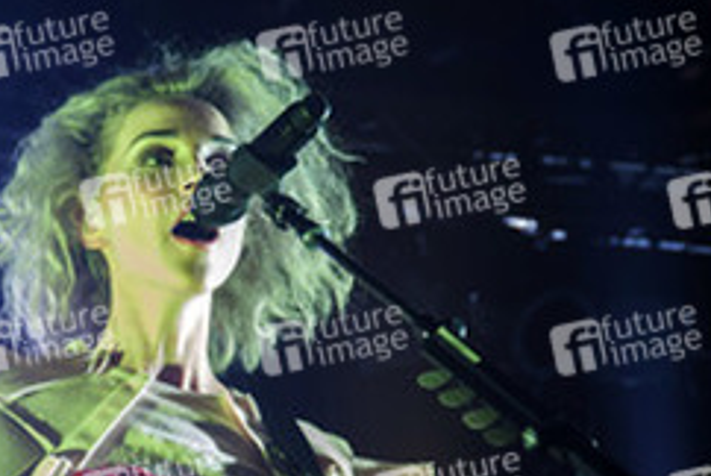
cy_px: 414
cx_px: 76
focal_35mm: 130
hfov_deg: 15.6
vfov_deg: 10.5
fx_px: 2571
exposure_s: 1/80
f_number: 5.3
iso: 2000
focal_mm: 70
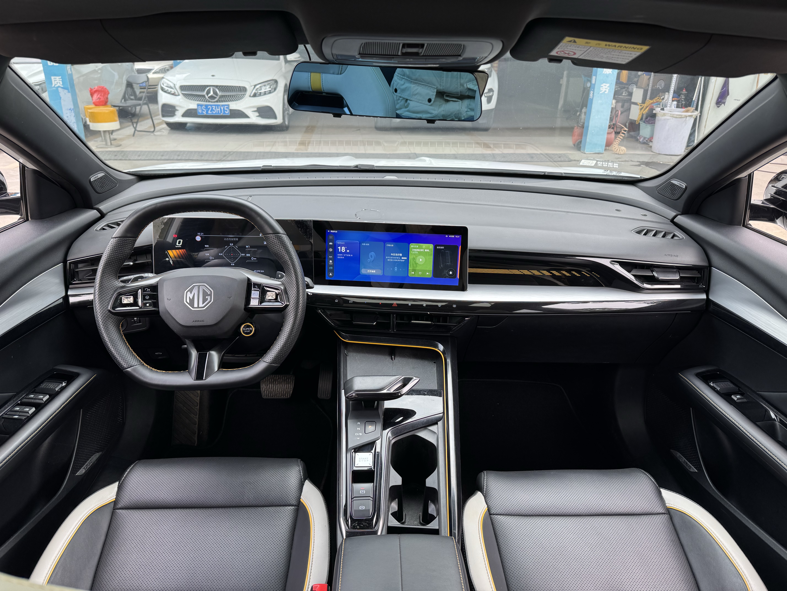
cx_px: 394
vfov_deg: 56.8
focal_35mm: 24
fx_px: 546
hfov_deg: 71.6
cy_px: 296
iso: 50
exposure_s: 1/122
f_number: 1.78
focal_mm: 6.76
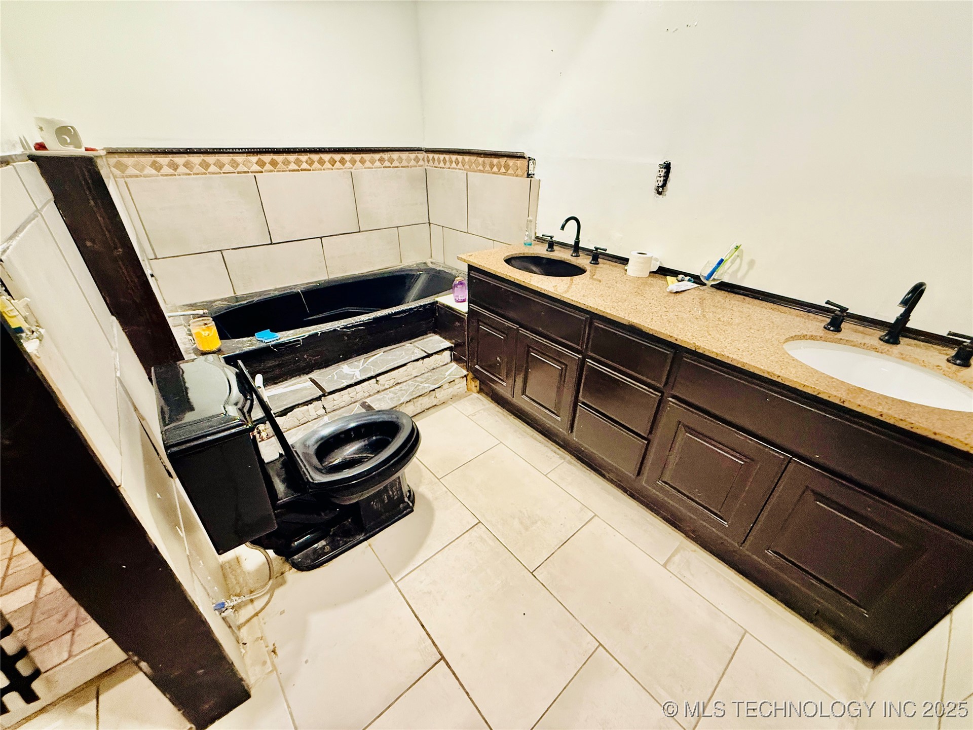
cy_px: 365
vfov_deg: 85.7
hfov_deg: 102.1
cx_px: 486
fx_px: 394
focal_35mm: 14
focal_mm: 2.22
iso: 640
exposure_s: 1/60
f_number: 2.2
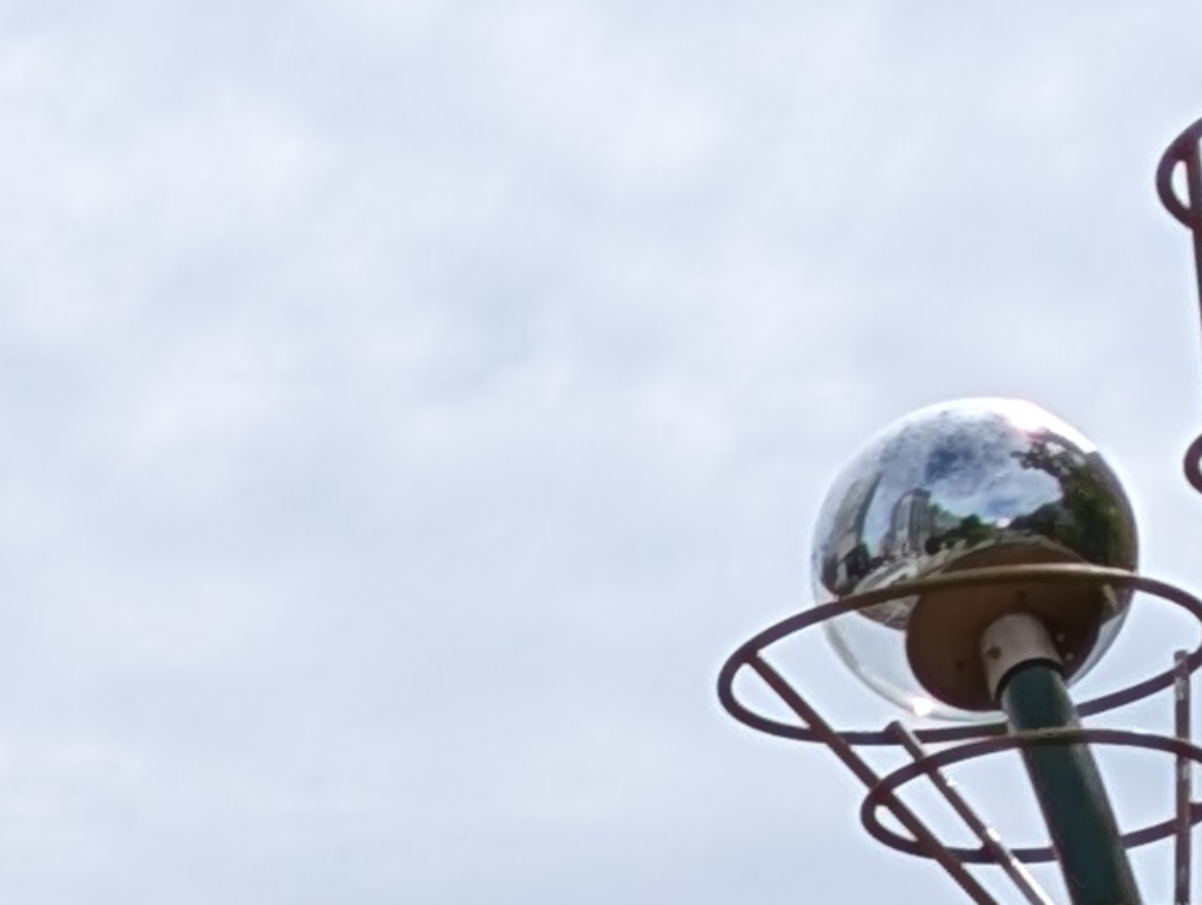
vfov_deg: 5.0
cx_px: -1874
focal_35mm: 285
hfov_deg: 6.5
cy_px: 2374
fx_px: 9912
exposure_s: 1/3663
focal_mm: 6.9
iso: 30
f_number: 1.68
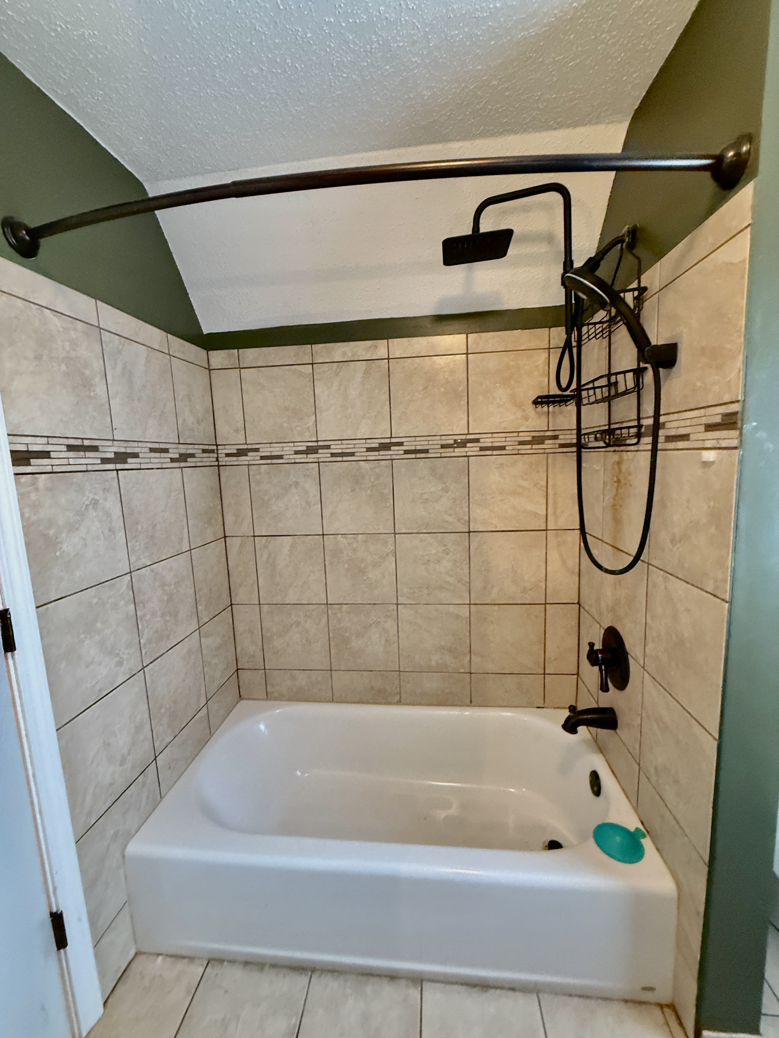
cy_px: 519
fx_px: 420
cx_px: 390
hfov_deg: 85.7
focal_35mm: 14
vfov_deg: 102.1
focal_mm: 2.22
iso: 500
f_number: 2.2
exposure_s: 1/60
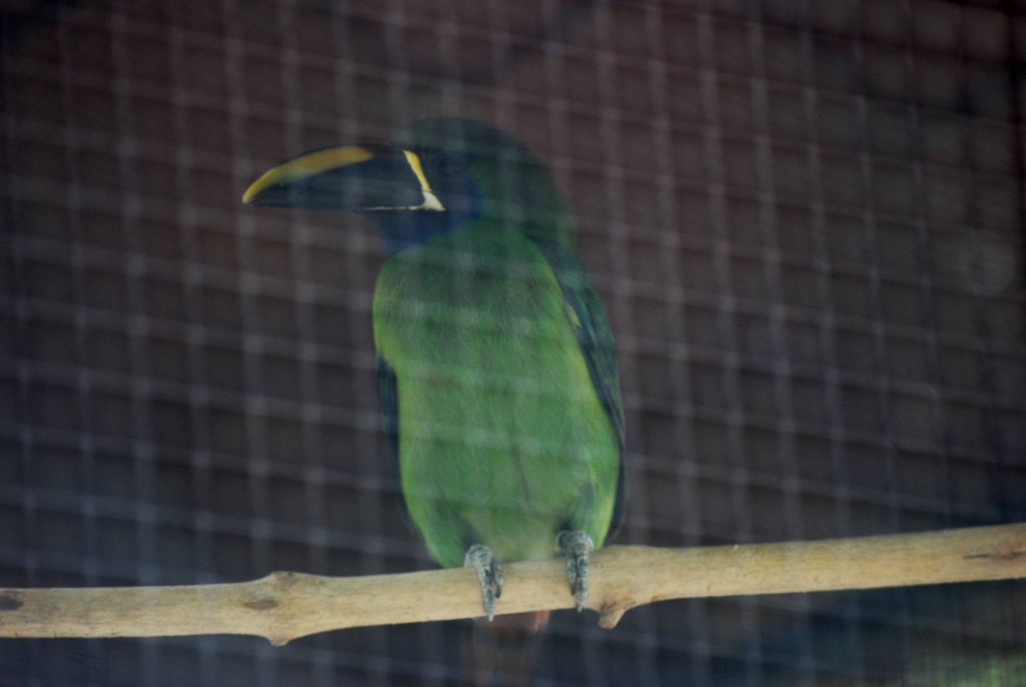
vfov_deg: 5.4
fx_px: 7276
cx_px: 513
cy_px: 344
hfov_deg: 8.1
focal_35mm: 255
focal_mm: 170
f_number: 4.8
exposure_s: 1/20
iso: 400
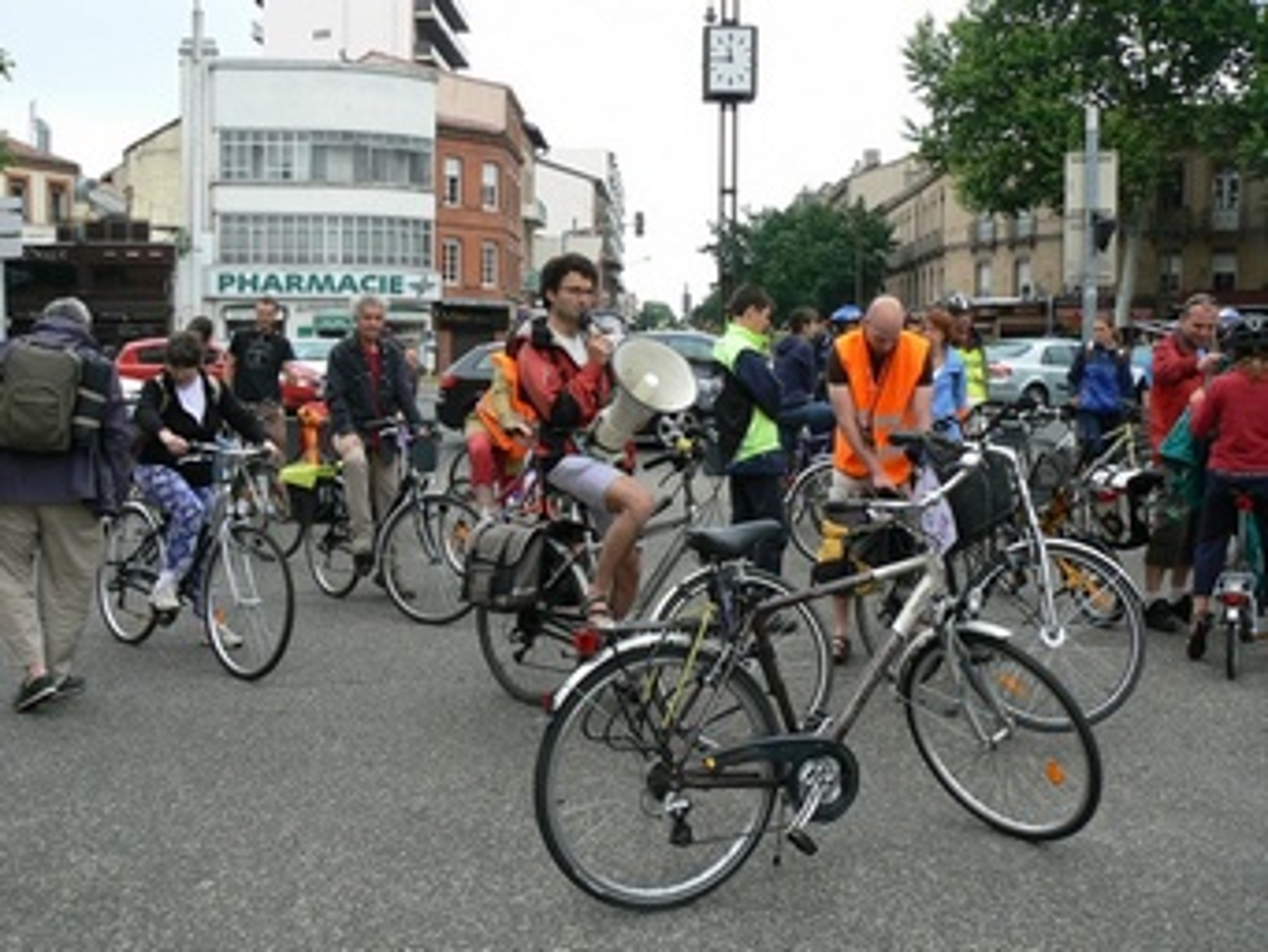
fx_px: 1319
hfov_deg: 51.3
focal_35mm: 36
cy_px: 476
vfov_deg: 39.7
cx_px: 634
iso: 80
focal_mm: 6
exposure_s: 1/125
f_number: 4
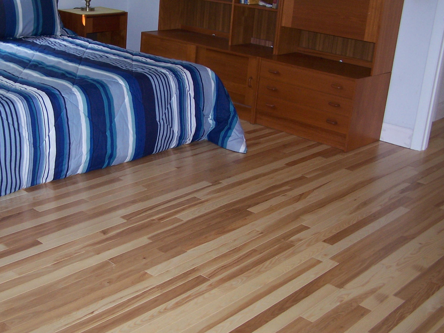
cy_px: 150
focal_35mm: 50
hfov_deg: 37.9
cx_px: 160
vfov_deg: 29.1
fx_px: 641
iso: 140
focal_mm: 6.3
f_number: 2.8
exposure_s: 1/60
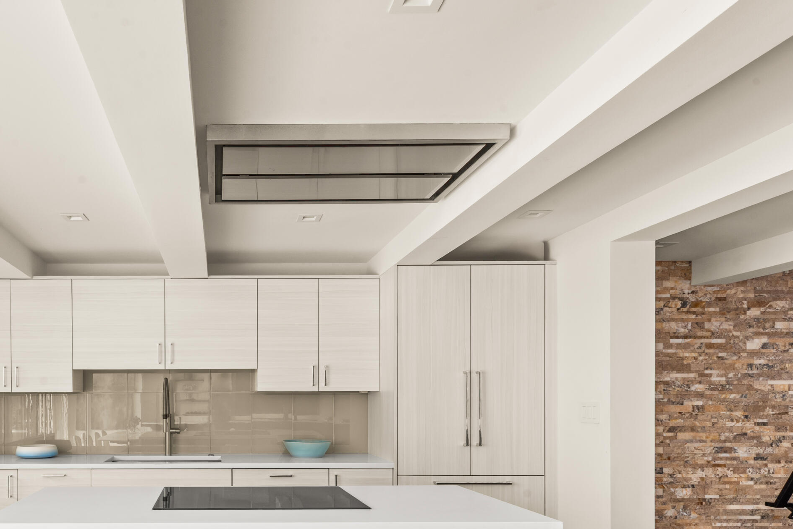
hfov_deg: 64.2
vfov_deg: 46.1
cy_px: 404
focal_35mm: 27
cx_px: 220
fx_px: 595
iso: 400
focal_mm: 17
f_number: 11
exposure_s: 1/1.25
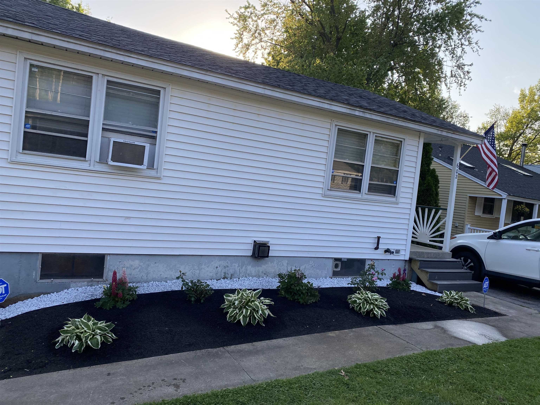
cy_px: 202
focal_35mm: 26
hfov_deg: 67.3
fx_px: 406
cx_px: 270
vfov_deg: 53.1
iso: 32
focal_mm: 4.25
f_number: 1.8
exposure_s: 1/1245
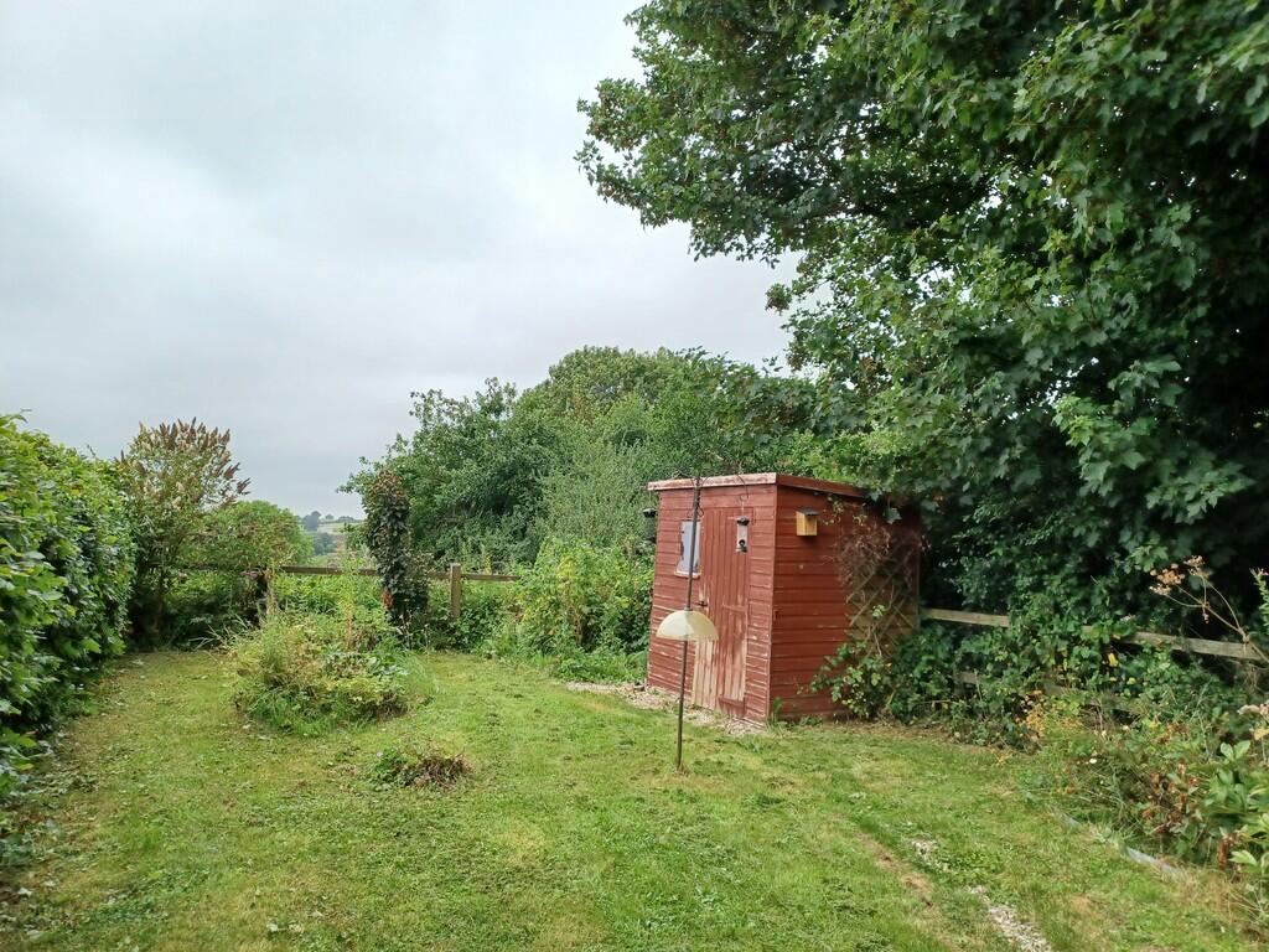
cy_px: 476
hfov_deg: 69.4
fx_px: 916
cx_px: 634
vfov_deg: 54.9
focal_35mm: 25
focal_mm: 4.6
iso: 32
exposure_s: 1/174
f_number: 1.8
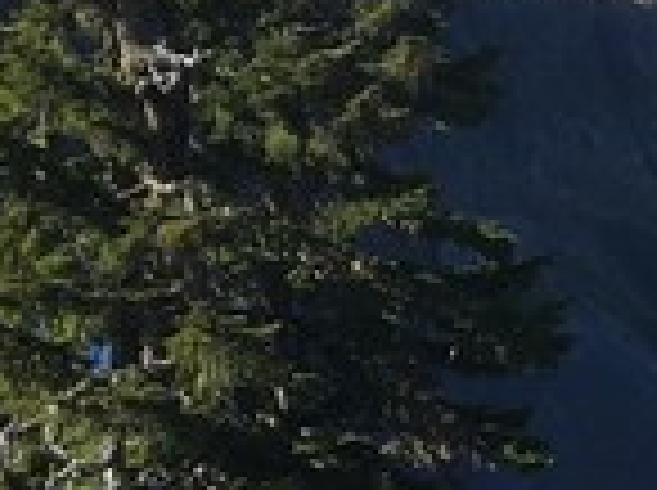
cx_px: 1822
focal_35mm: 185
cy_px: 423
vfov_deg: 8.0
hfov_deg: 9.1
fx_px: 3505
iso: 25
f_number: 2.2
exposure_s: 1/615
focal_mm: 4.15
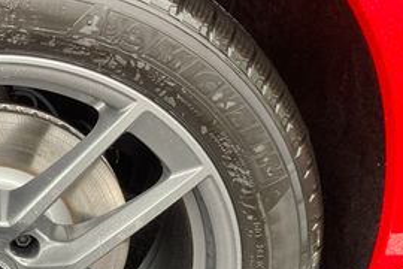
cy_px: 239
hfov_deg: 27.4
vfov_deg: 19.4
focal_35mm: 69
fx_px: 772
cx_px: -9
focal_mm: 3.99
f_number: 1.8
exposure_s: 1/50
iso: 125
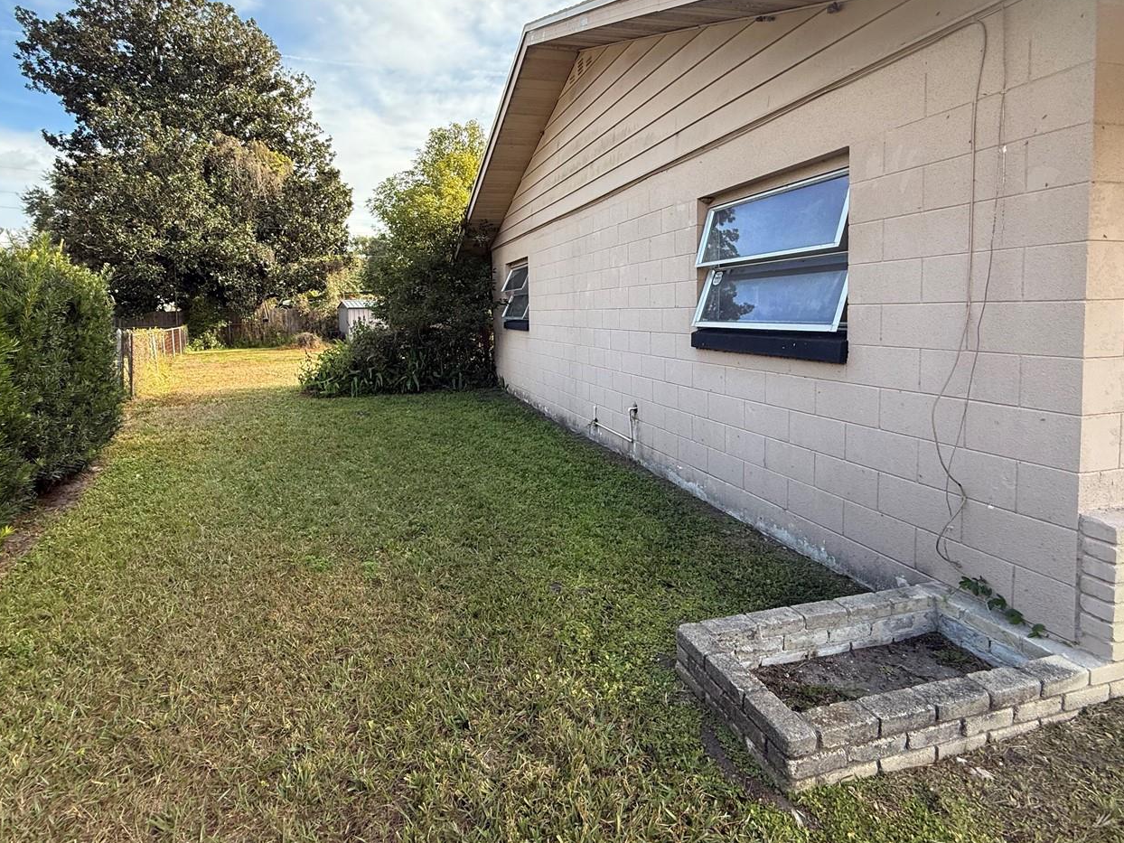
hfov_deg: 87.5
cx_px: 508
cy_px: 342
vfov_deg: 70.9
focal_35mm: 18
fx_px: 584
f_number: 2.2
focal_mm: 2.22
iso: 64
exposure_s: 1/331
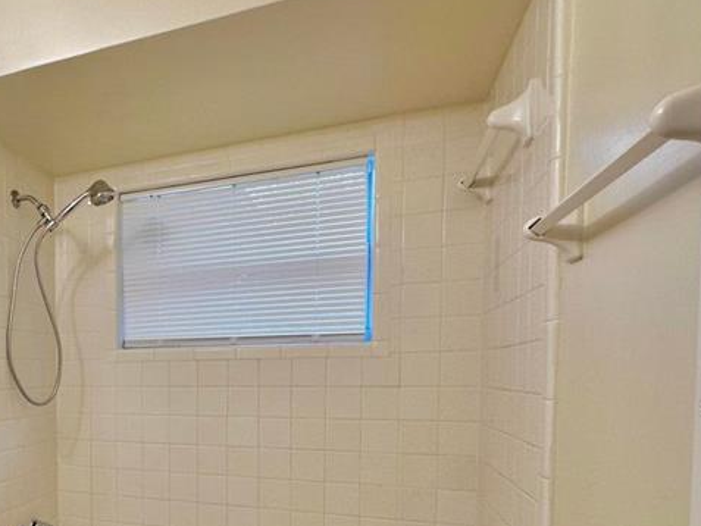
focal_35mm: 30
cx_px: 52
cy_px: 407
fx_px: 608
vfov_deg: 44.9
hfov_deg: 51.8
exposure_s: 1/120
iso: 125
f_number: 2.2
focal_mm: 2.22
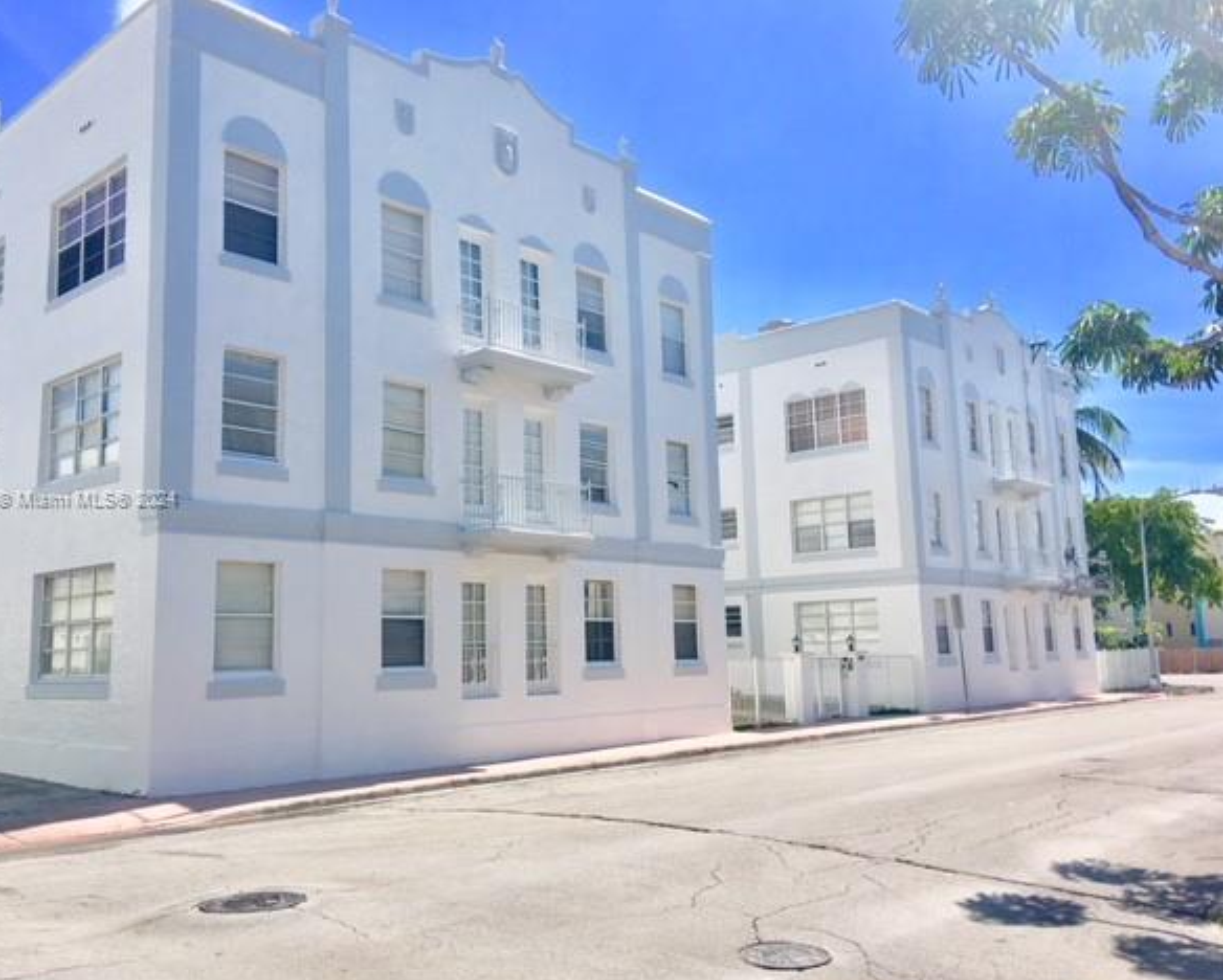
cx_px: 557
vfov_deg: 47.2
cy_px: 500
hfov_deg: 57.1
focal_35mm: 31
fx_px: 1123
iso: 25
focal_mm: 4.15
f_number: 2.2
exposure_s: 1/2404
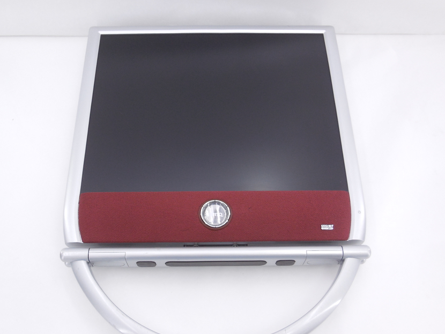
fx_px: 476
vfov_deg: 38.6
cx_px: 213
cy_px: 195
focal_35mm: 37
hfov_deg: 50.1
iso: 125
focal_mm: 5.3
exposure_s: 1/60
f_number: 3.2
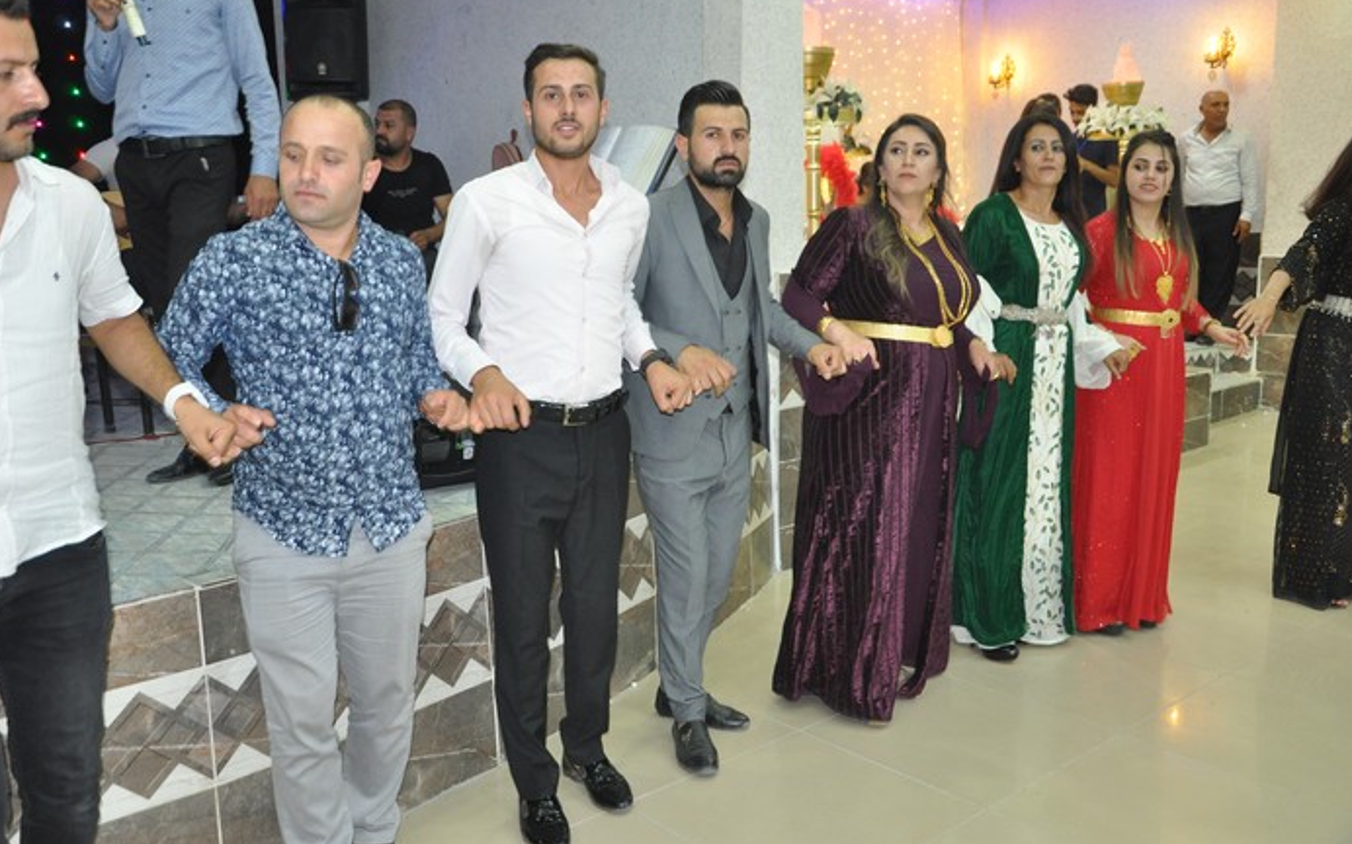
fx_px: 1252
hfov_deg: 56.7
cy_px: 398
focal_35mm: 34
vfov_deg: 37.2
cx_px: 672
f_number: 4.5
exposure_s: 1/60
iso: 1250
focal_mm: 22
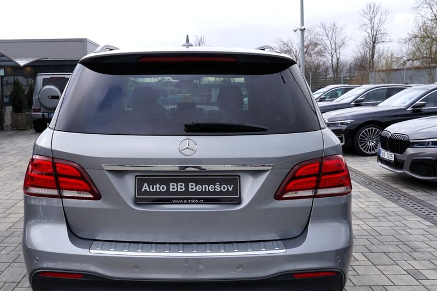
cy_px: 161
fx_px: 449
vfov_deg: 35.9
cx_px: 188
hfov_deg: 51.7
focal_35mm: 37
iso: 100
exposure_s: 1/125
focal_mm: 28
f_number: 6.3
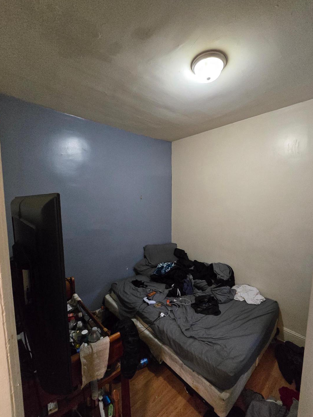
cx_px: 166
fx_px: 169
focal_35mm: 14
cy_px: 222
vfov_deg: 101.9
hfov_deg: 85.6
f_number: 2.2
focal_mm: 2.2
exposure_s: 1/60
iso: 1600
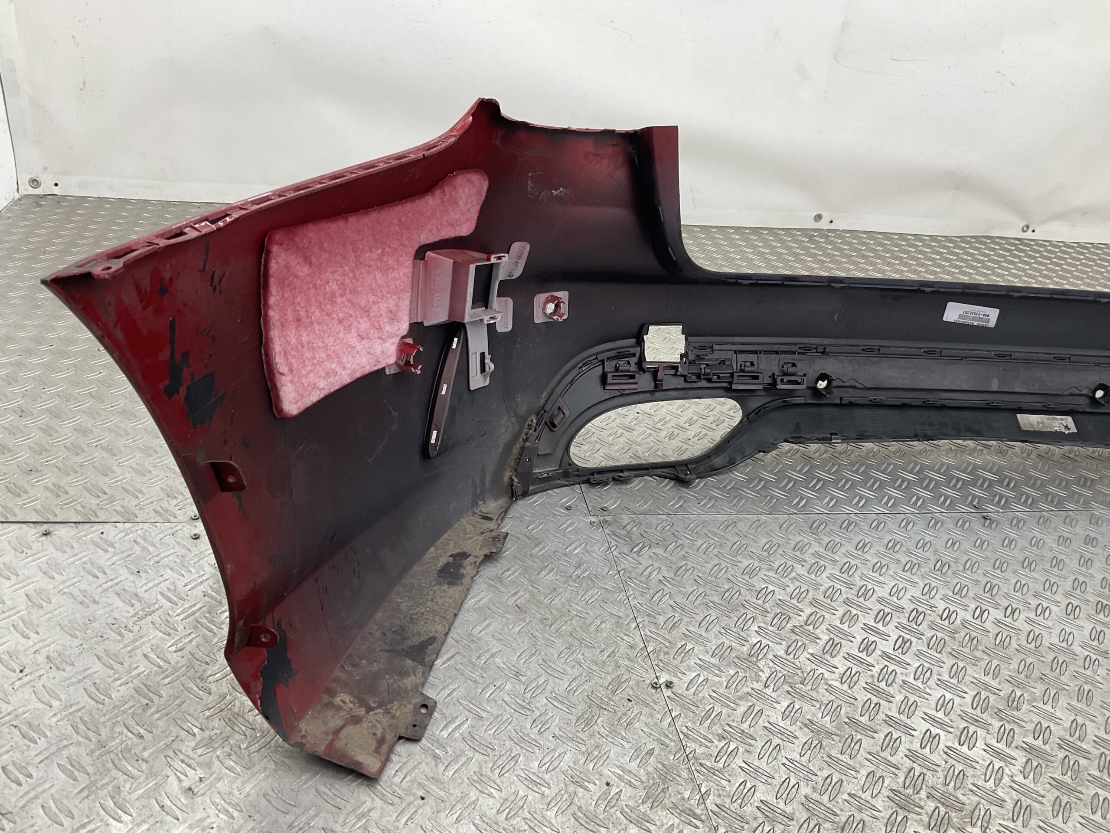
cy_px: 416
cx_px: 555
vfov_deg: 48.2
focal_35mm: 29
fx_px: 930
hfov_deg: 61.7
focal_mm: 3
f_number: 1.8
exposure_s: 1/120
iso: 40
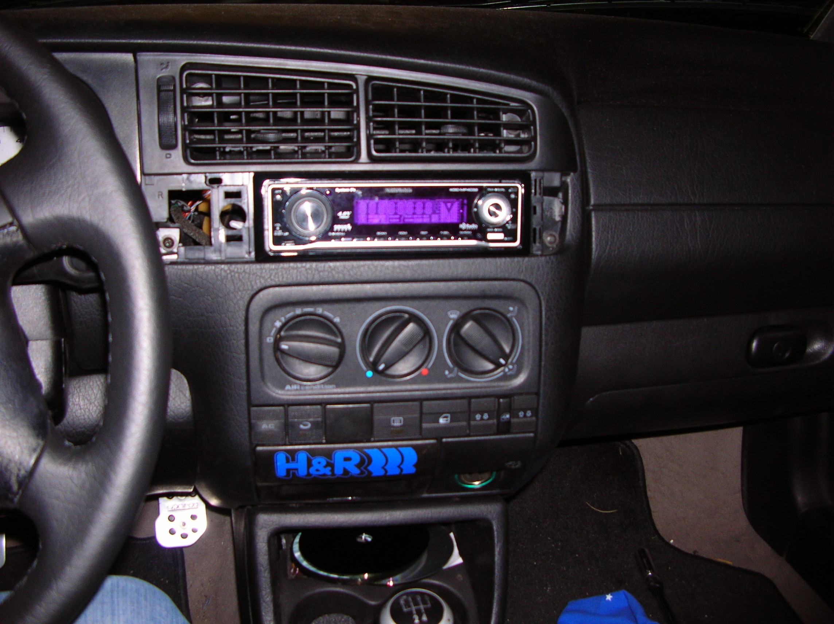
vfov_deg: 40.6
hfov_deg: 52.7
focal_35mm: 35
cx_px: 417
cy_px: 312
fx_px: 843
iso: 50
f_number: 2.8
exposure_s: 1/60.1
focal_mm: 5.8
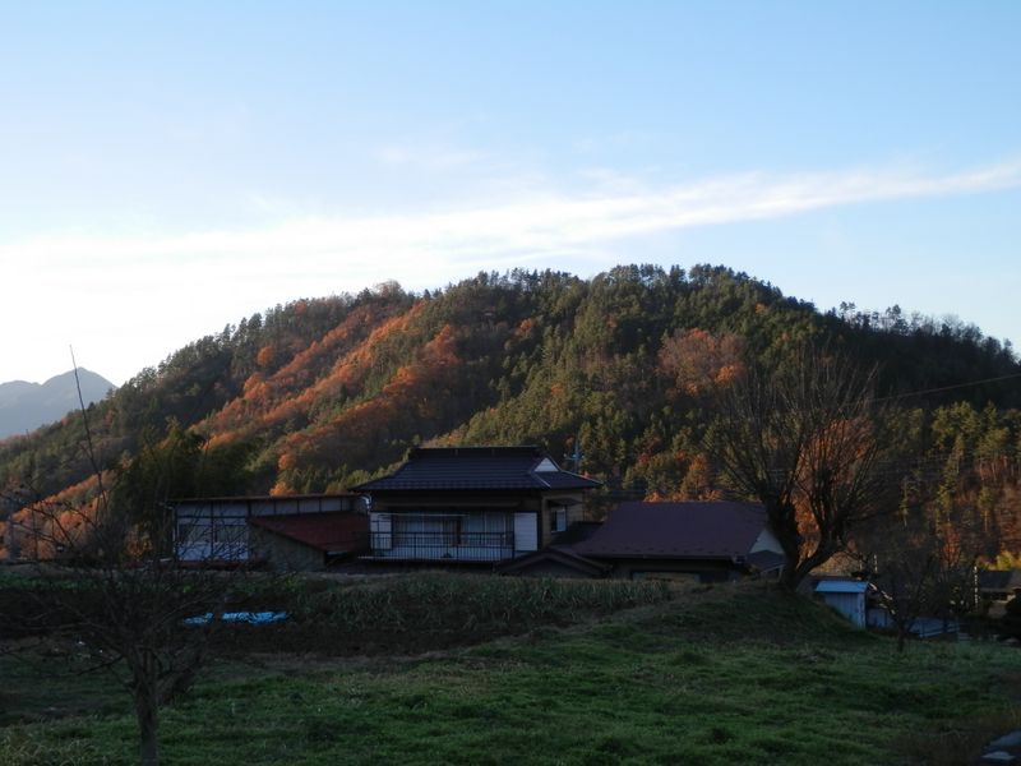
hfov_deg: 42.1
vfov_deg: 32.2
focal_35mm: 45
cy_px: 383
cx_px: 510
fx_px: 1327
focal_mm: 8
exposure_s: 1/200
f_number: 3.8
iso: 80
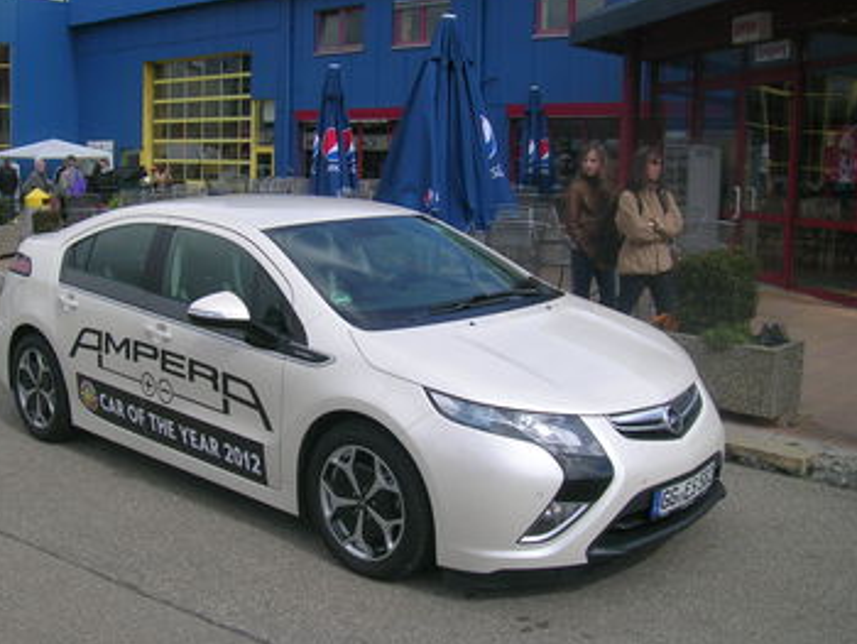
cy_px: 311
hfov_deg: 46.7
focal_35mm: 40
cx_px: 372
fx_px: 991
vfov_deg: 36.0
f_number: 4.8
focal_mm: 5.4
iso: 50
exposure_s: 1/477
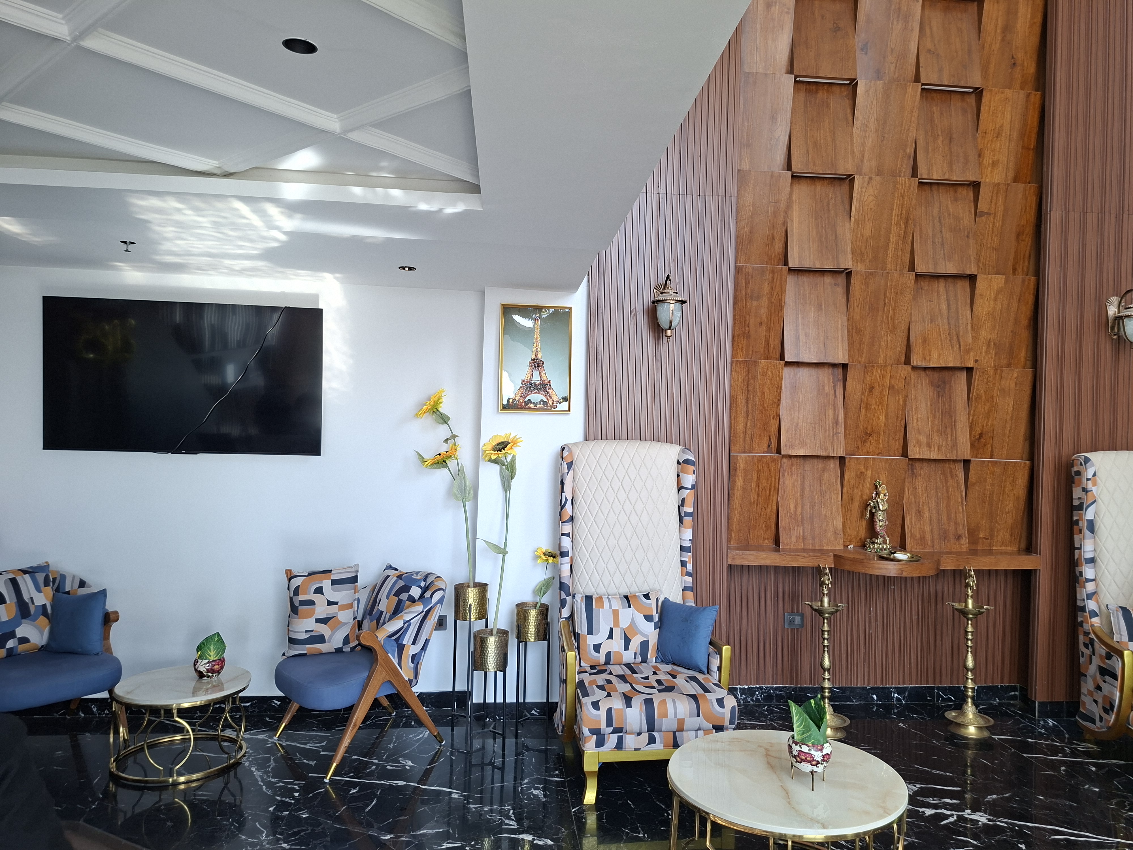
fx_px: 753
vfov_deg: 58.9
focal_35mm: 23
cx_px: 566
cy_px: 425
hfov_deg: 73.9
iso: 50
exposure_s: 1/102
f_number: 1.8
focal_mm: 5.54
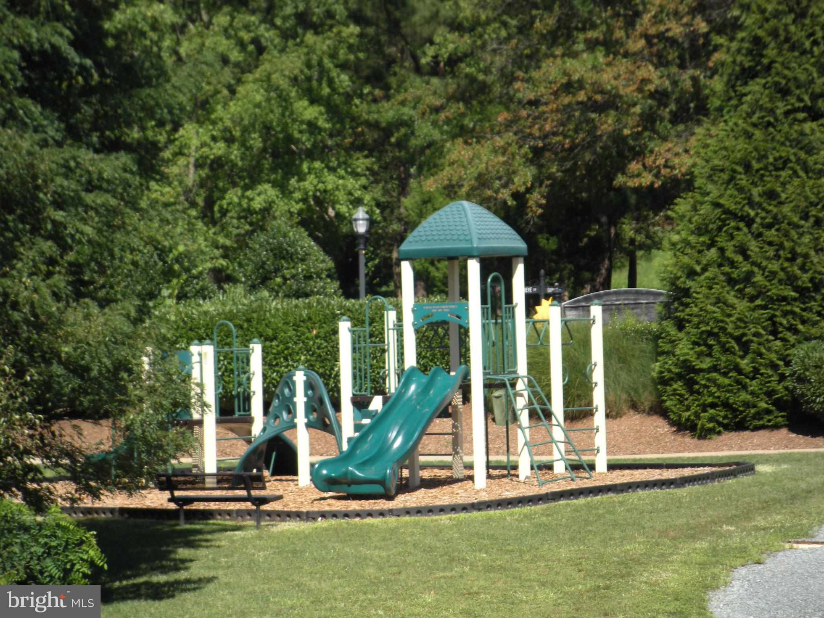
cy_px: 309
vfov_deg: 8.4
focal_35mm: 177
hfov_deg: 11.2
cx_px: 412
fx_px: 4213
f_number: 4.8
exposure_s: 1/274
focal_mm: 29.5
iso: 64
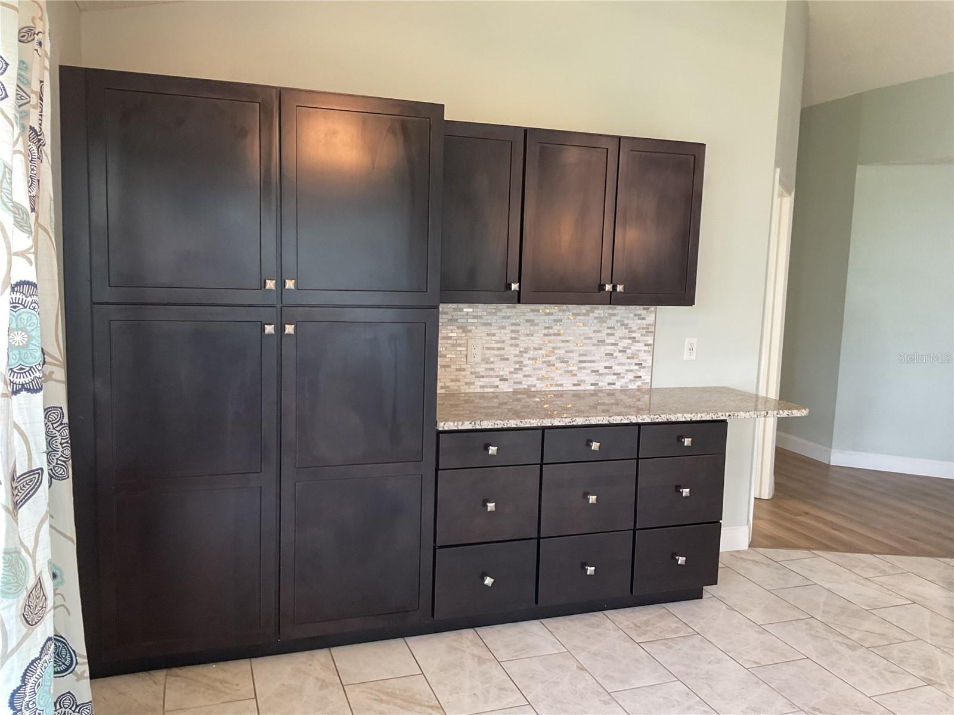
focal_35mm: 29
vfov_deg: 48.2
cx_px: 477
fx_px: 799
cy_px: 358
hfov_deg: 61.7
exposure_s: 1/60
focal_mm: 3
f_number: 1.8
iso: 100
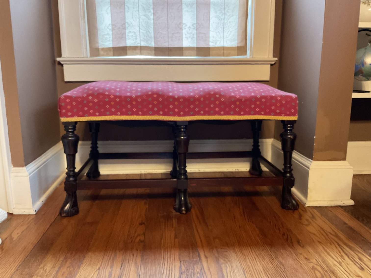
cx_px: 186
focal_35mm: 29
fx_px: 311
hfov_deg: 61.7
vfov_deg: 48.2
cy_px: 139
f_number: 1.8
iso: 250
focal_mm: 3
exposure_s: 1/30
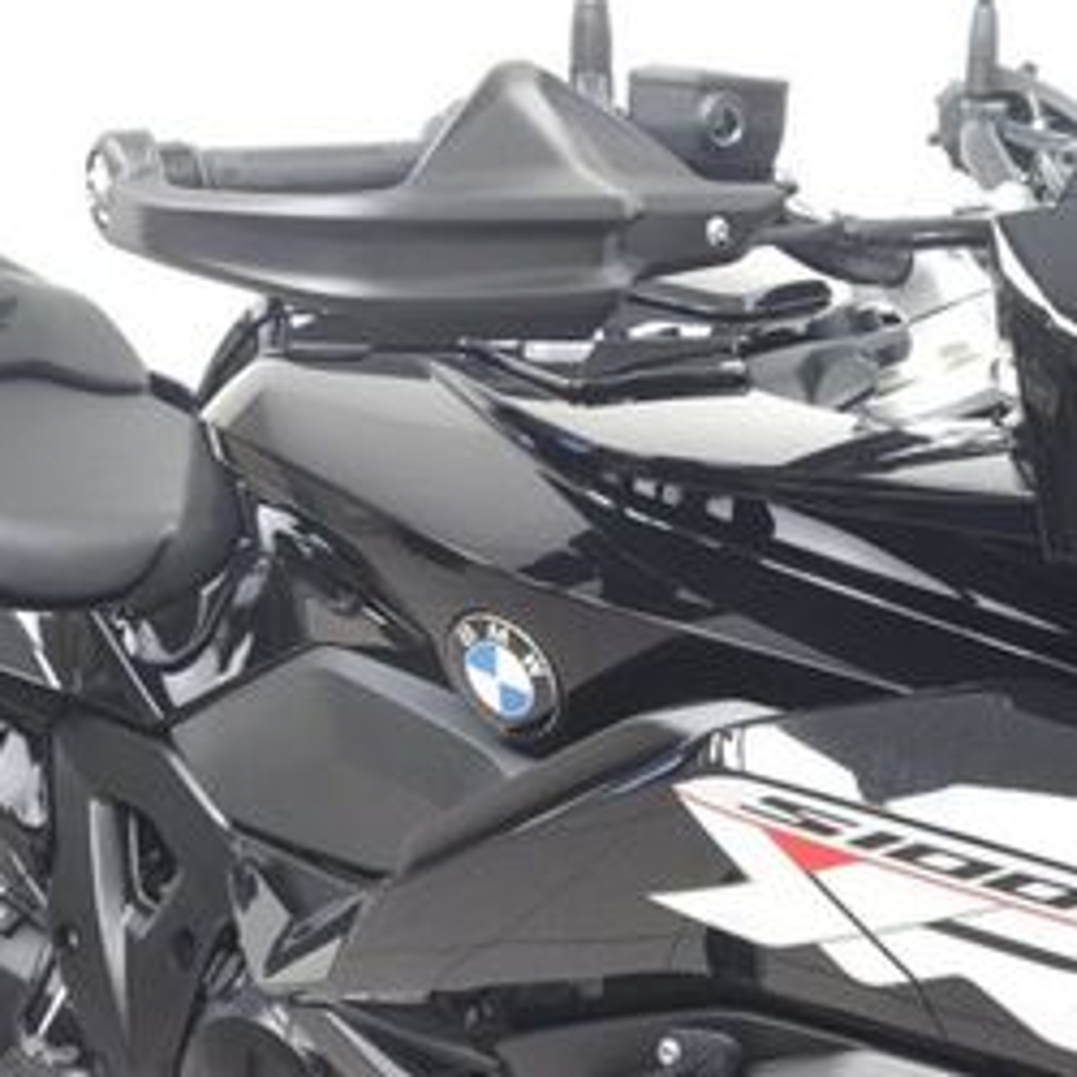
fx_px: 1830
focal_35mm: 52
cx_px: 672
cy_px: 461
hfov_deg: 32.6
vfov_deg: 32.7
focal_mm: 5.4
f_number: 1.8
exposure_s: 1/25
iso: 125
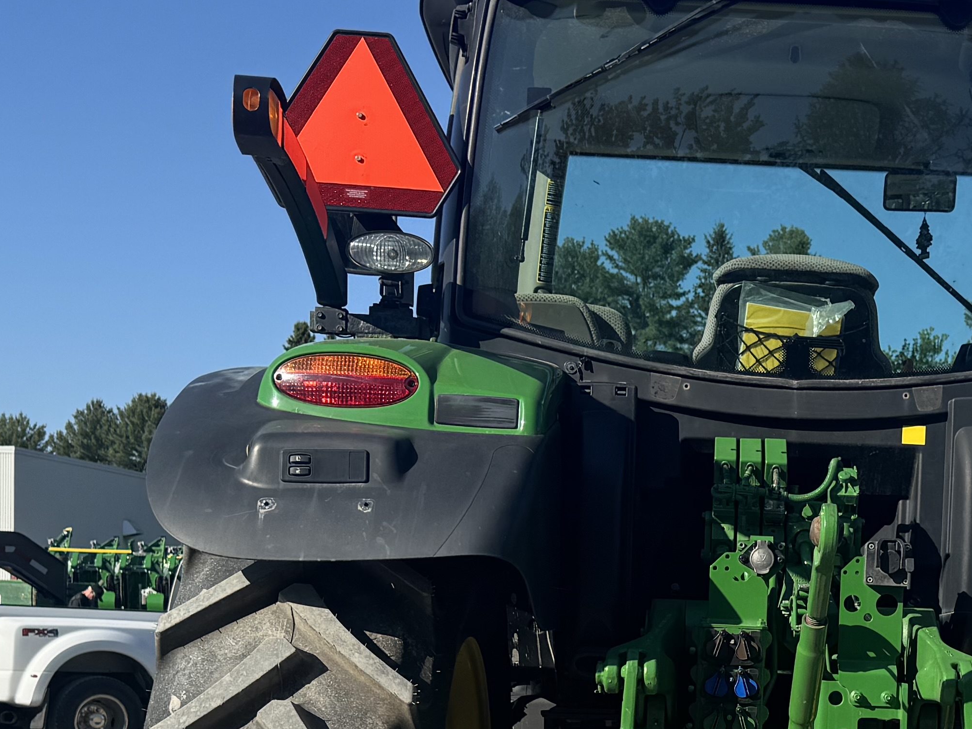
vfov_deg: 21.0
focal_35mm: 68
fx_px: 1909
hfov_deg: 27.8
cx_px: 815
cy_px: 700
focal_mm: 6.76
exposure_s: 1/4310
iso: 80
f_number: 1.78
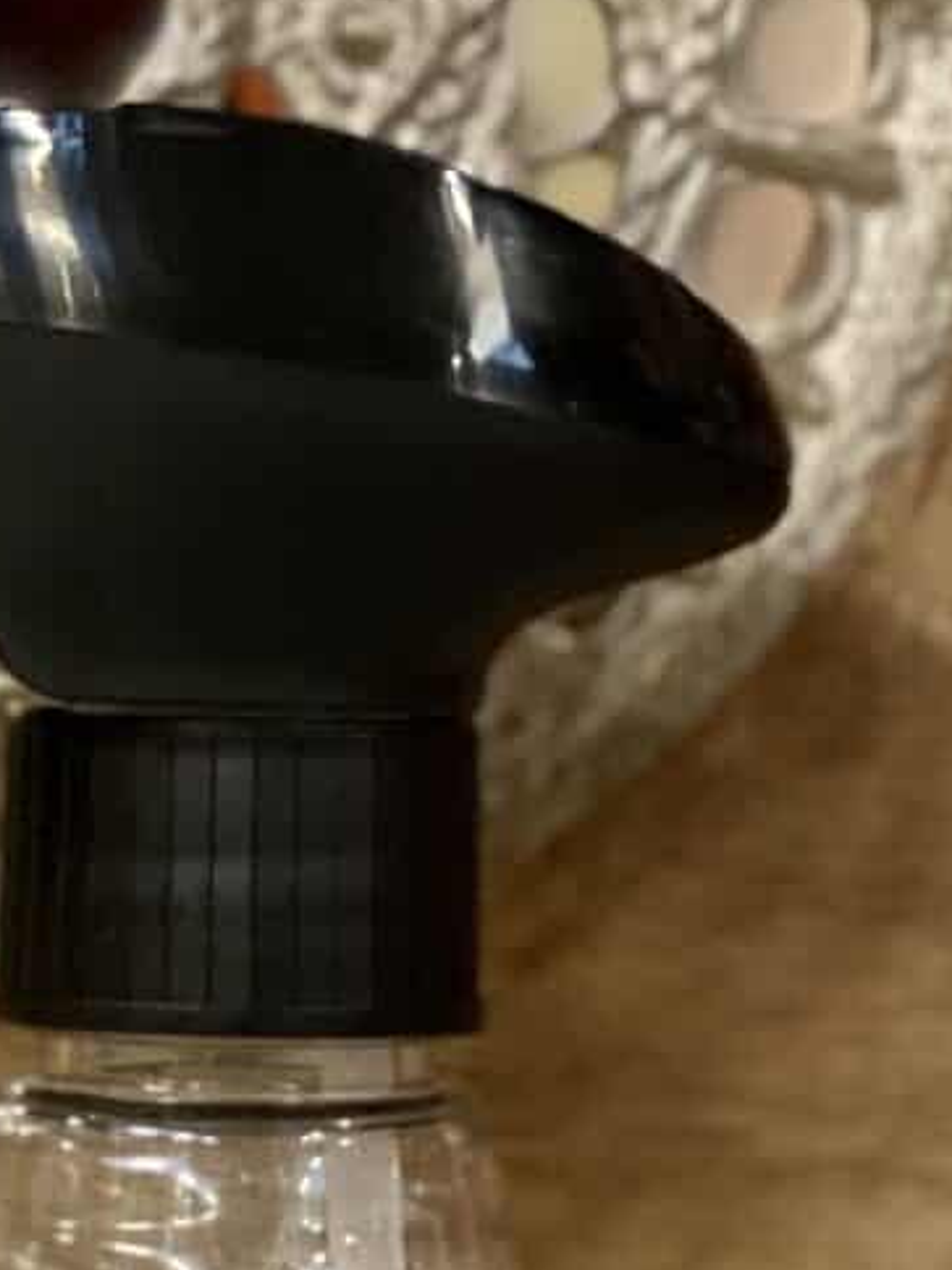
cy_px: 1619
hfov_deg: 6.7
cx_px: 178
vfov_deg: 8.9
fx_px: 8067
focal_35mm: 220
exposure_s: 1/33
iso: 250
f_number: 2
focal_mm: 6
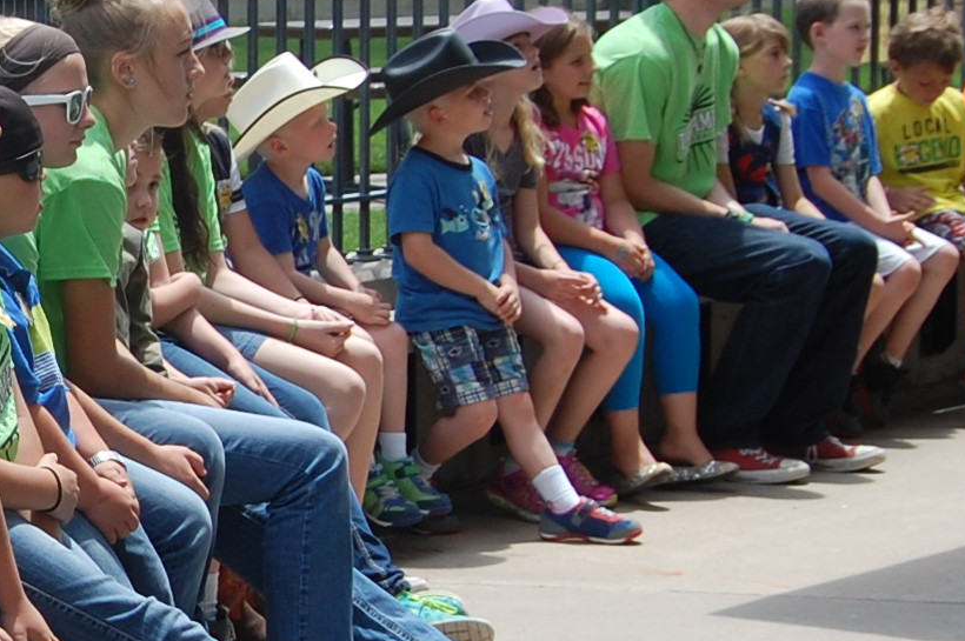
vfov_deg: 9.6
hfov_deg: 13.9
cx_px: -228
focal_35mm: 143
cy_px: 415
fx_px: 3829
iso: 200
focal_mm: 26
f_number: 8
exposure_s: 1/250
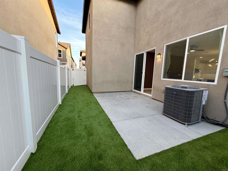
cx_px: 114
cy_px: 86
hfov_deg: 102.1
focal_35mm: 14
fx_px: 92
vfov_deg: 85.7
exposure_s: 1/121
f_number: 2.2
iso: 64
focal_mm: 2.22
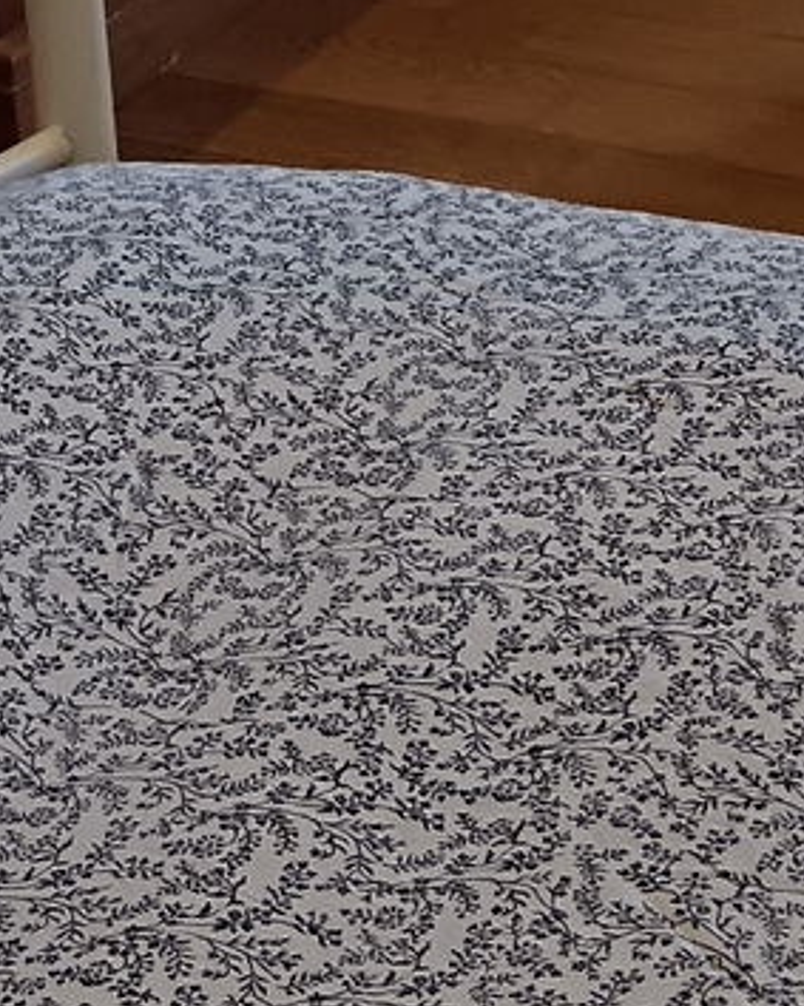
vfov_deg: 10.4
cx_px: 1031
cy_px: -1437
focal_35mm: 159
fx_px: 4731
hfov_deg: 9.5
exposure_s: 1/50
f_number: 1.9
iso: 797
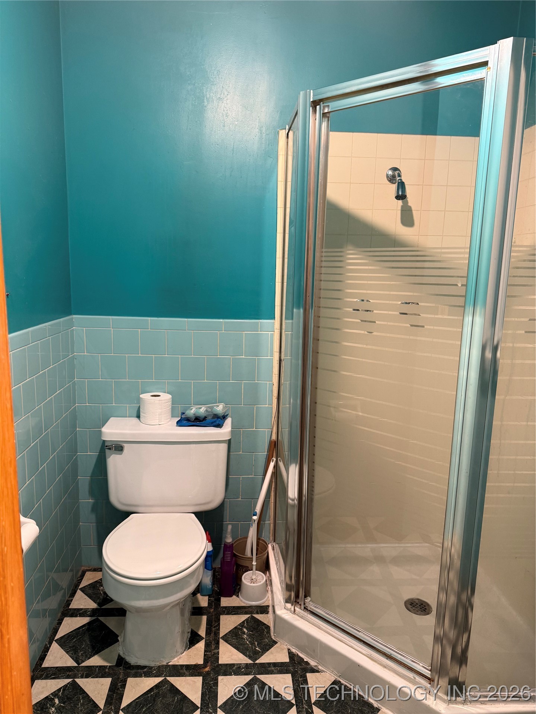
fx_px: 495
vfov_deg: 71.6
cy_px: 357
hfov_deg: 56.8
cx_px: 268
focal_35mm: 24
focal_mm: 6.76
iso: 250
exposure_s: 1/60
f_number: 1.78
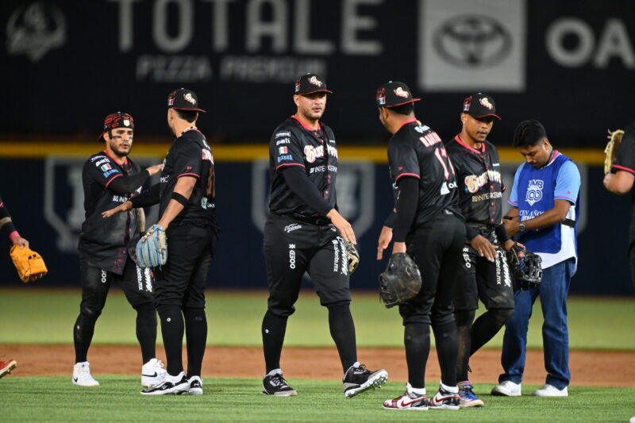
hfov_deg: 5.2
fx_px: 7054
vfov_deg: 3.4
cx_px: 318
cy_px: 212
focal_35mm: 400
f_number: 2.8
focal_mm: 400
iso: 3200
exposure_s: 1/1250
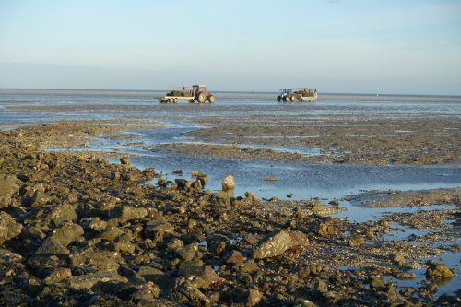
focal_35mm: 70
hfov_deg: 28.9
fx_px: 896
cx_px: 230
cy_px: 154
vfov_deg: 19.4
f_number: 5.6
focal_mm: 25.7
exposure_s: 1/250
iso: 125
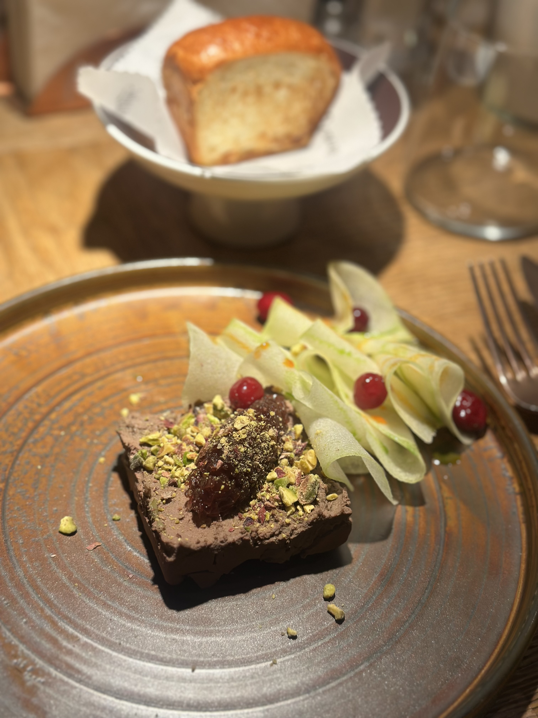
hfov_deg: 30.3
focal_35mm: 48
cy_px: 359
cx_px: 269
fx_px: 995
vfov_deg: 39.7
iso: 80
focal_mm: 6.86
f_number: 1.78
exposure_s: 1/197
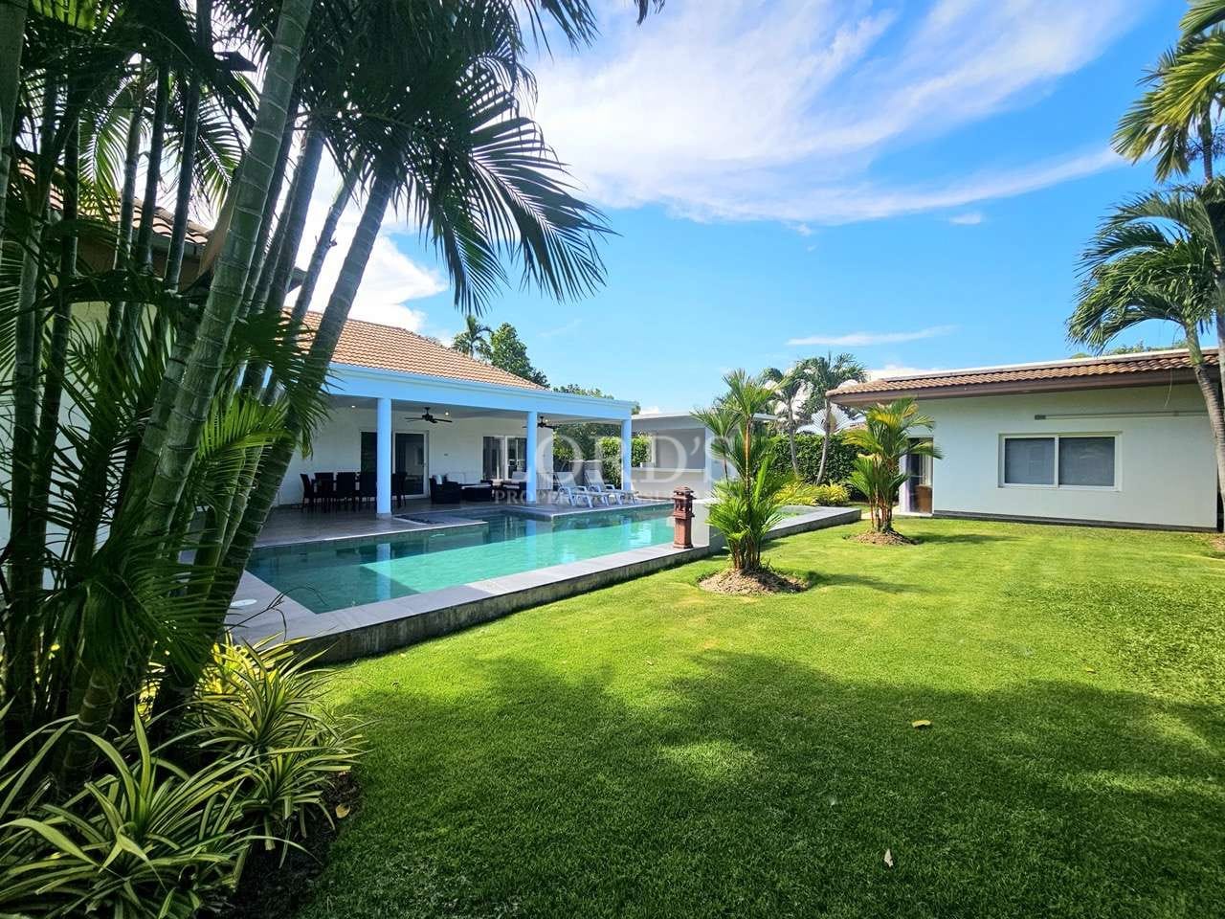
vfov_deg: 89.9
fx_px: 460
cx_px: 612
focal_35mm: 13
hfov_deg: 106.2
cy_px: 460
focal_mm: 2.2
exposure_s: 1/1429
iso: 50
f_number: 2.2
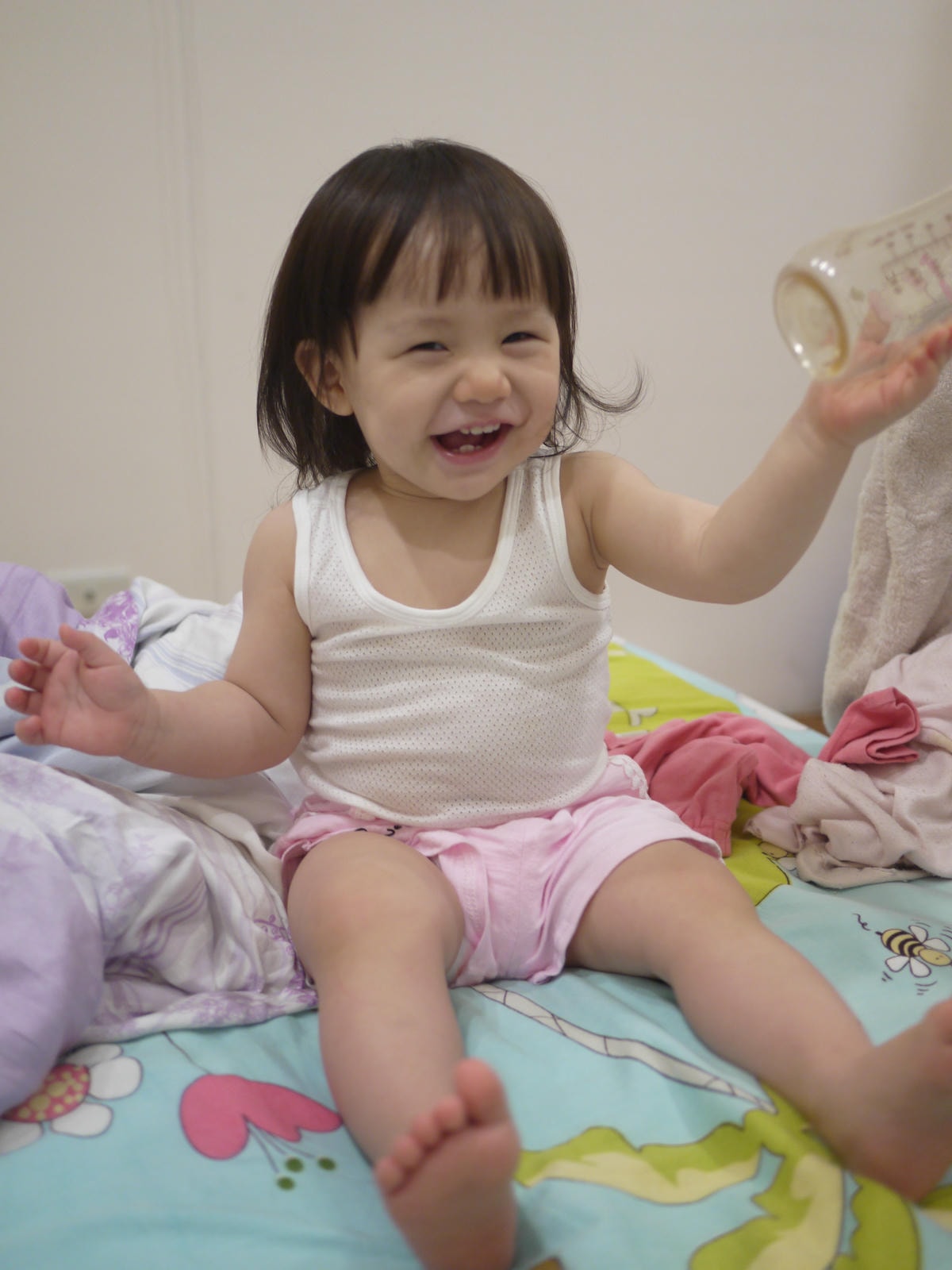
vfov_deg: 46.8
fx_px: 1467
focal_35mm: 40
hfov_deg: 36.0
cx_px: 476
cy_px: 635
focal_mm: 20
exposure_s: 1/125
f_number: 1.7
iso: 320
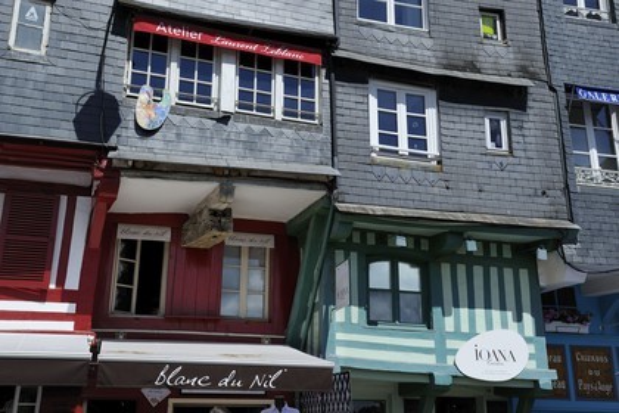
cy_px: 206
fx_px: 756
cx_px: 310
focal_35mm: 44
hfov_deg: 44.5
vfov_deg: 30.5
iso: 200
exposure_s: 1/200
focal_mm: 44
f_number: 14
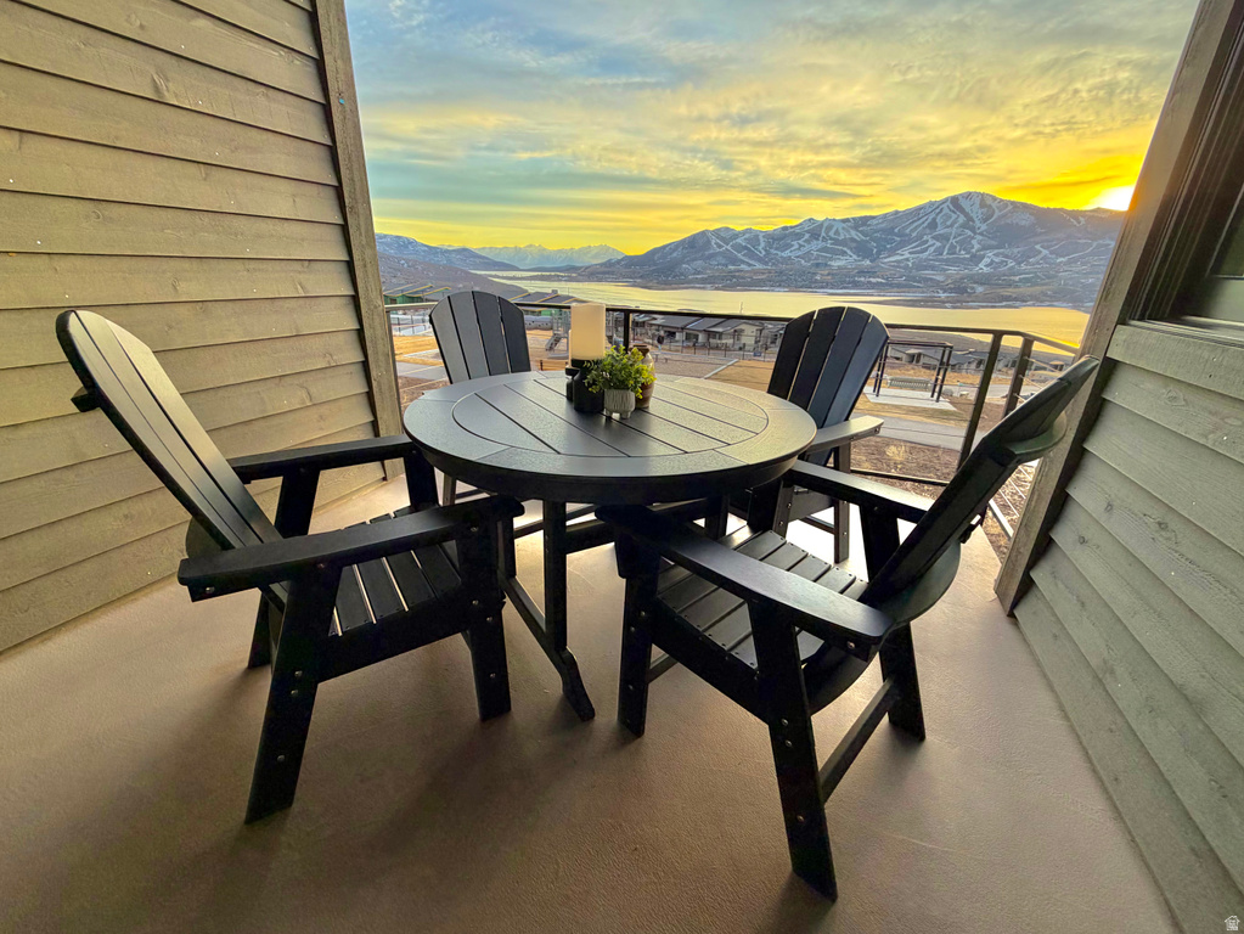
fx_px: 503
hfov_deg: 102.0
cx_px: 622
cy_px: 467
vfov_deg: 85.7
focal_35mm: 14
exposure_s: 1/222
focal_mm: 2.22
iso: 64
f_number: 2.2
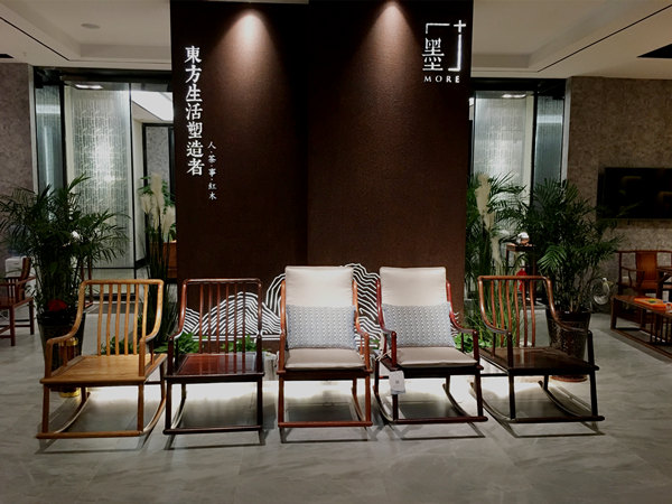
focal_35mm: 29
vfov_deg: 48.2
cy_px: 252
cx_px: 336
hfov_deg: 61.7
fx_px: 563
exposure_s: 1/33
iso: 160
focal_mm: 4.15
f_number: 2.2
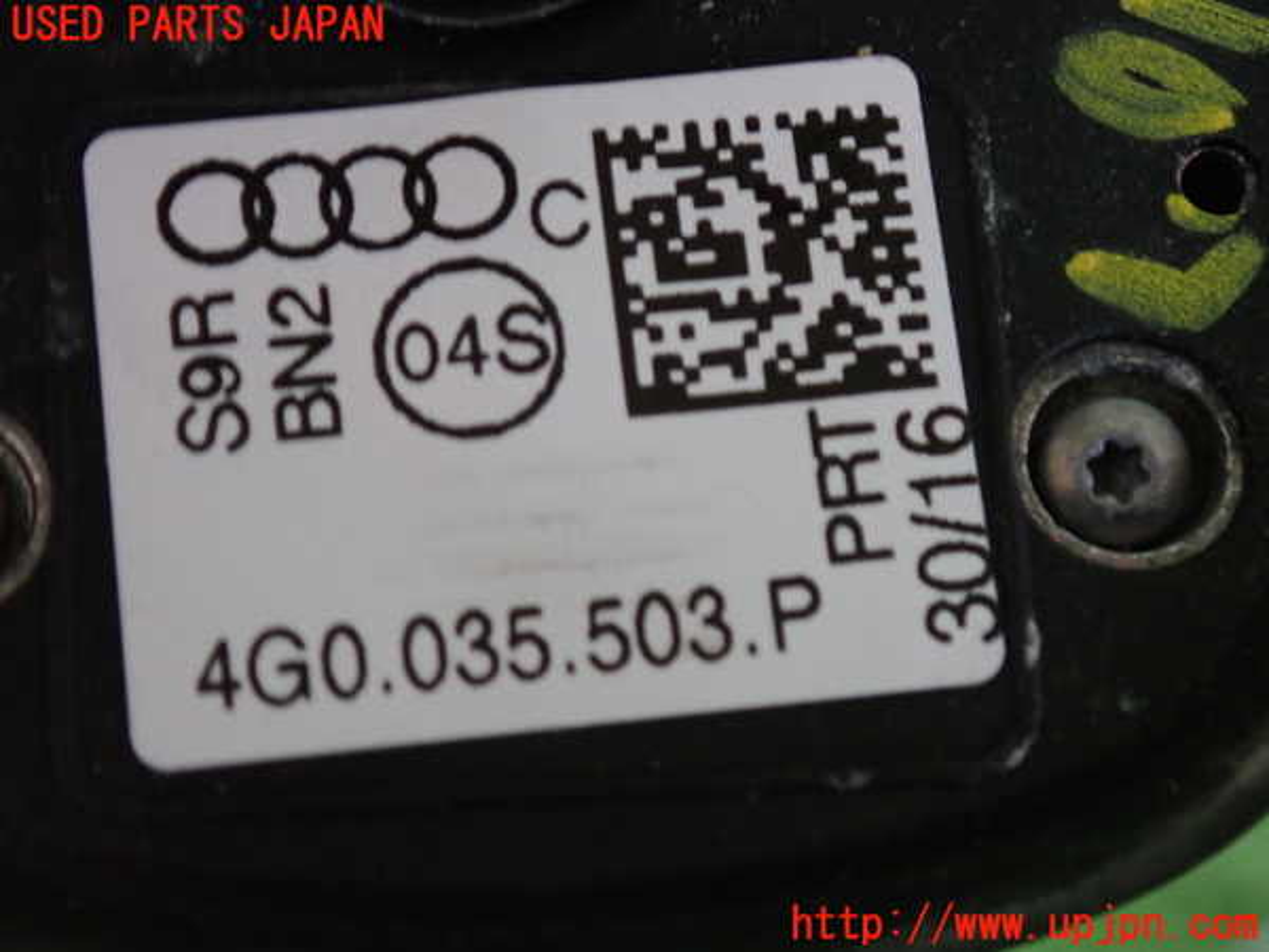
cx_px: 634
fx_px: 3666
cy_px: 476
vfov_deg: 14.8
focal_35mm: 100
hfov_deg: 19.6
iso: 800
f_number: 4.9
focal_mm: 18
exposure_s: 1/25
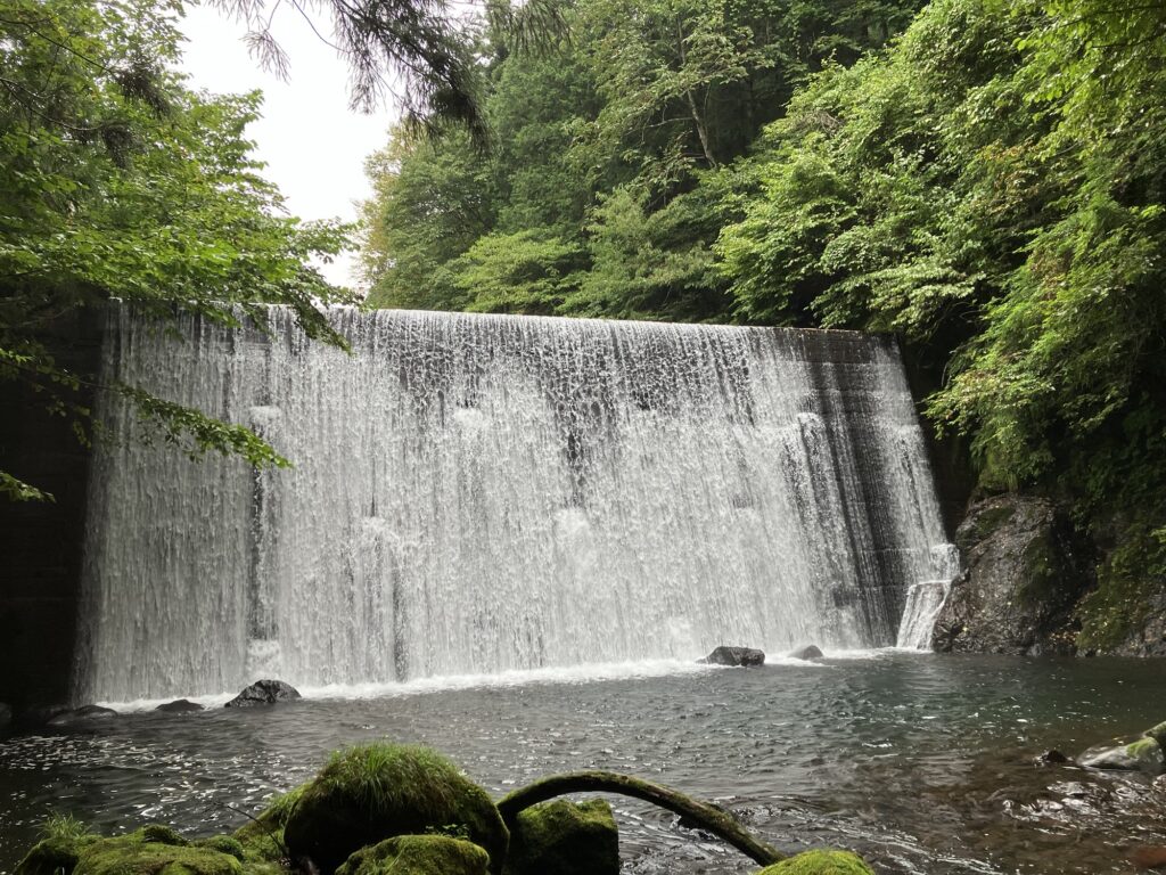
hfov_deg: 63.4
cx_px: 583
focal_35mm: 28
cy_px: 438
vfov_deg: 49.7
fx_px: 943
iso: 32
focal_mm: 3.99
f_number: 1.8
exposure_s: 1/121
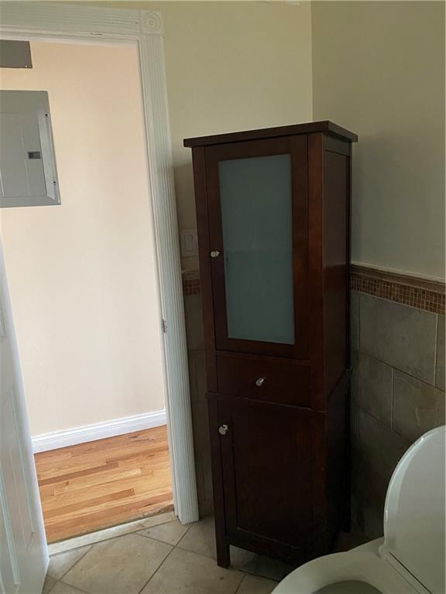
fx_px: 447
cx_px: 223
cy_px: 297
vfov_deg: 67.3
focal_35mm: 26
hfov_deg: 53.1
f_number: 1.8
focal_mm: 4.25
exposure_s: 1/30
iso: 640
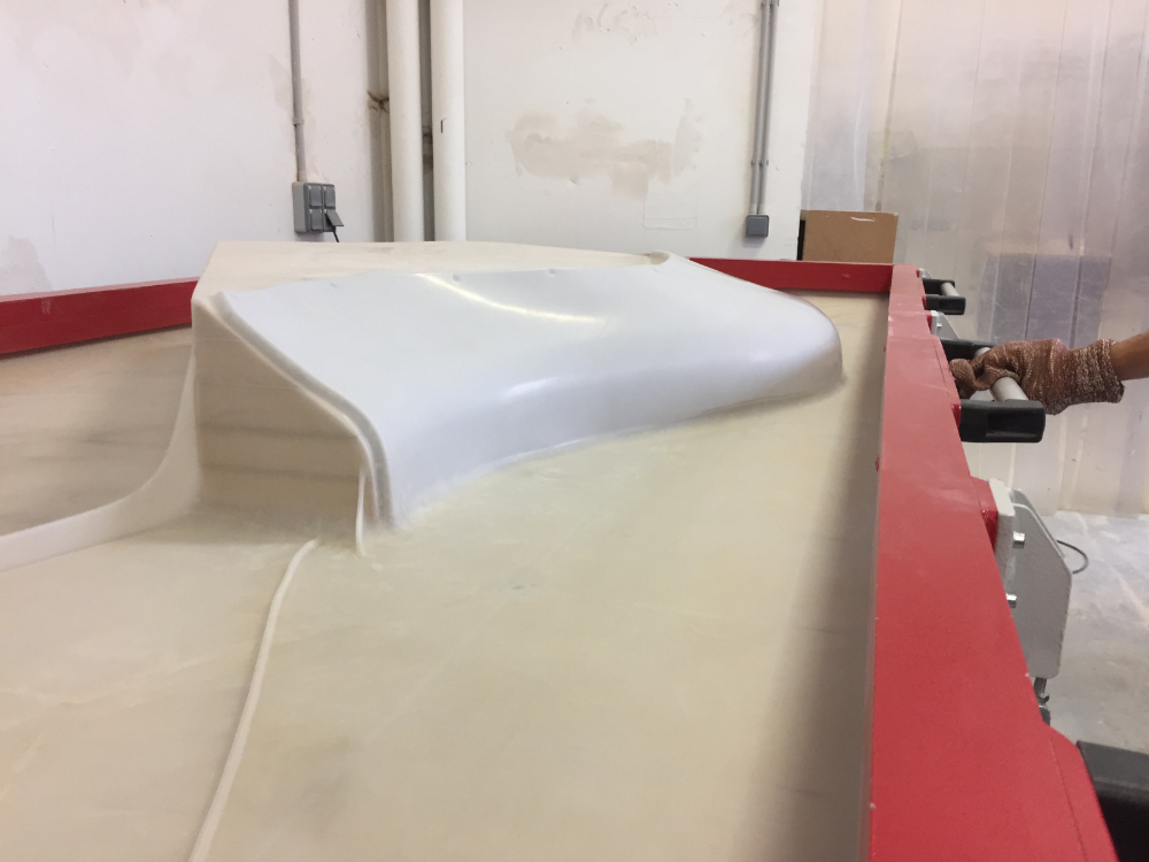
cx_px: 574
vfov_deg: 48.2
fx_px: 963
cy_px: 431
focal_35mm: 29
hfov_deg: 61.7
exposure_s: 1/33
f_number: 2.2
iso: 125
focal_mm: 4.15
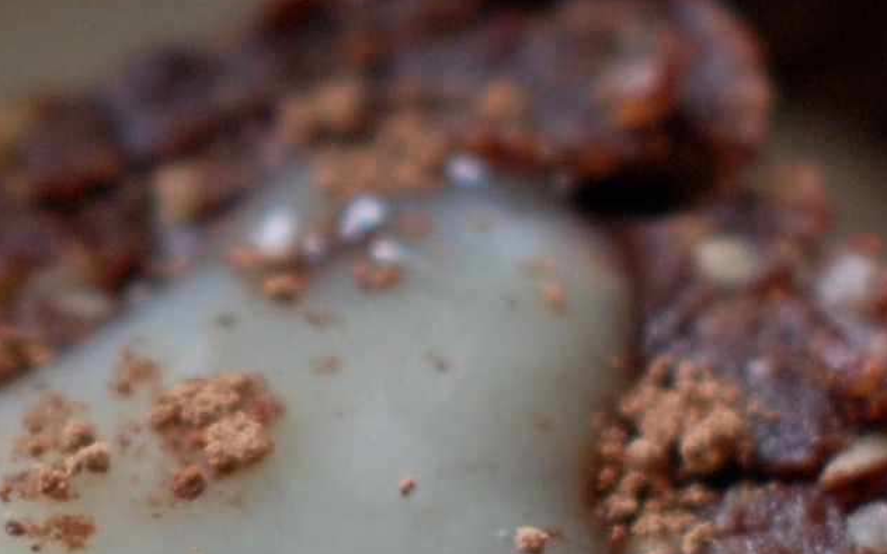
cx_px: 107
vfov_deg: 2.8
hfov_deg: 4.5
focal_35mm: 469
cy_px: 367
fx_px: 11337
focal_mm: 50
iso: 250
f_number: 3.2
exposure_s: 1/200
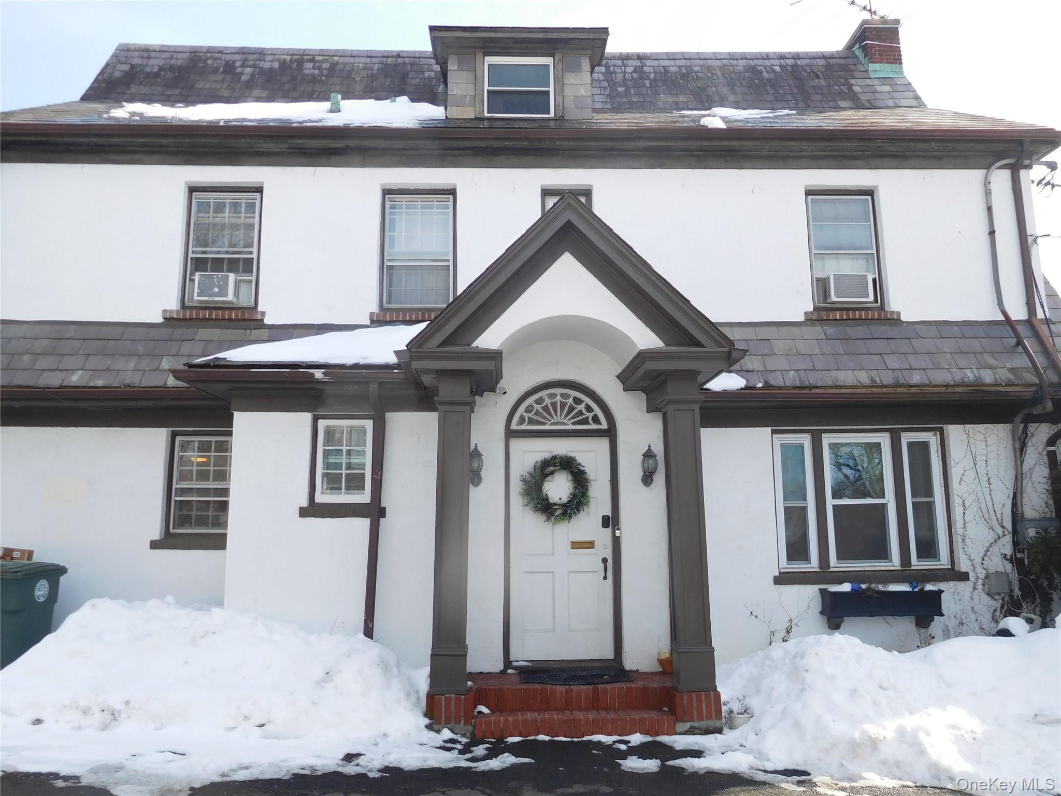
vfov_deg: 54.9
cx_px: 530
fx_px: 766
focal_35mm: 25
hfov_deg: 69.4
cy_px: 398
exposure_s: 1/500
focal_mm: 4.5
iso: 125
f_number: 3.4
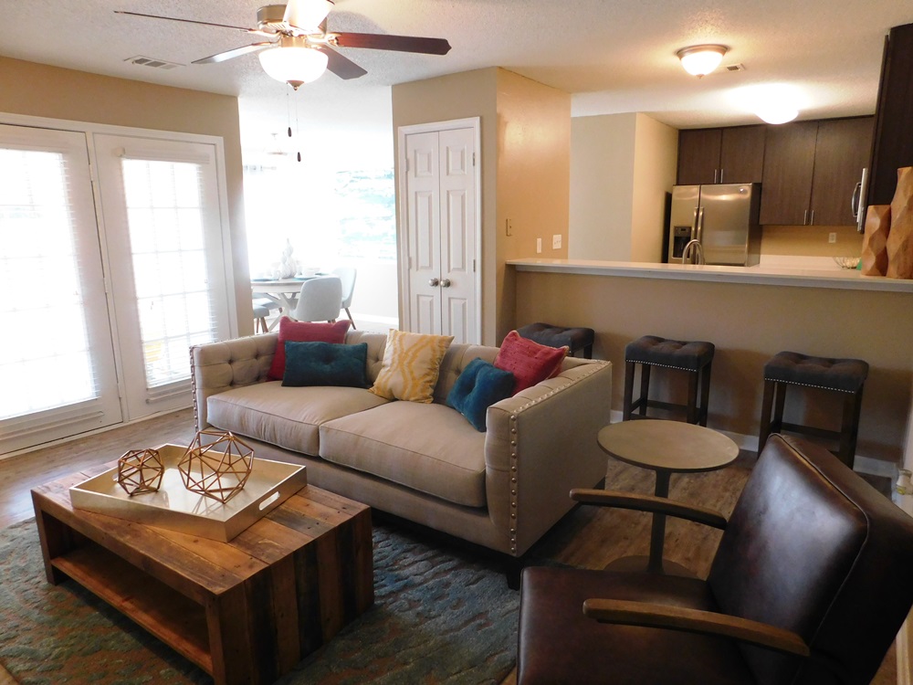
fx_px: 607
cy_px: 342
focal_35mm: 23
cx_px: 456
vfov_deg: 58.9
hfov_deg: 73.9
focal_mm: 4
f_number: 3
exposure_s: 1/30
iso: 320
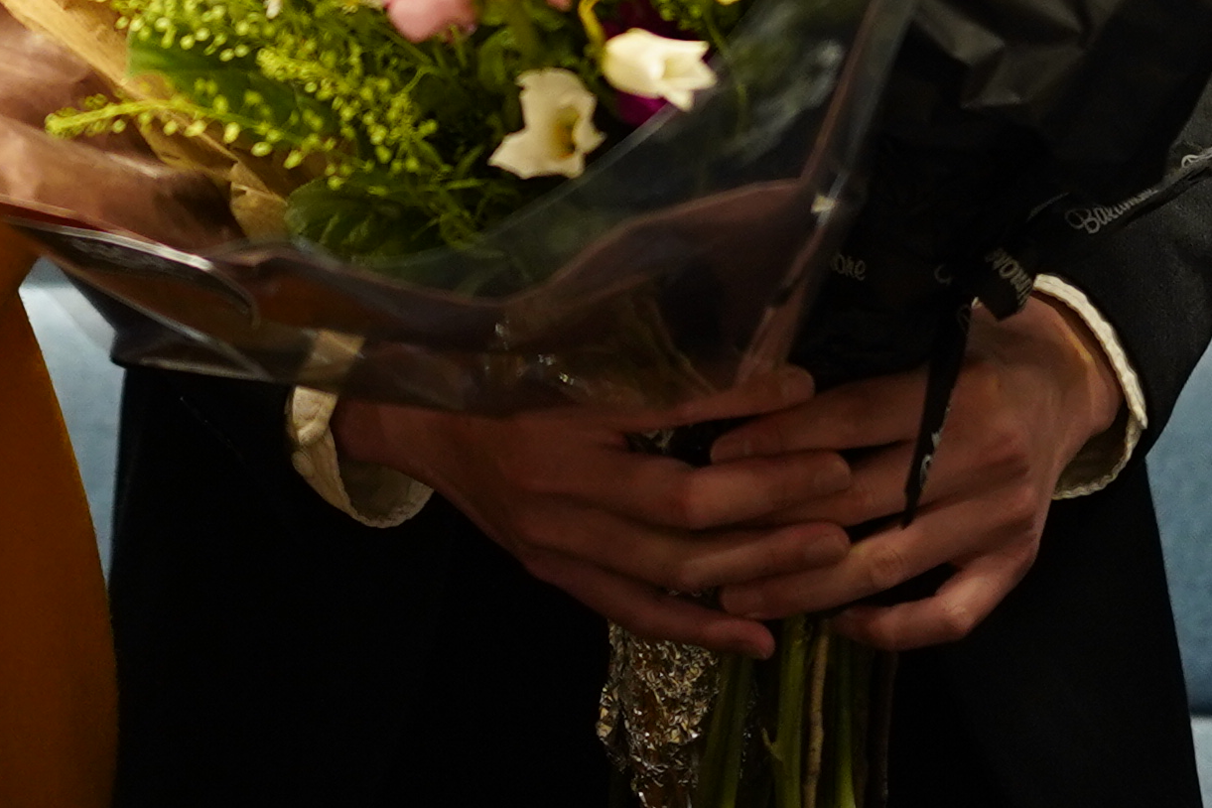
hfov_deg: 11.8
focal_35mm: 172
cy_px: -1129
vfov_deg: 7.5
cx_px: 9
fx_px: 5790
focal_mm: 35
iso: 800
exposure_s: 1/160
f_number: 1.4
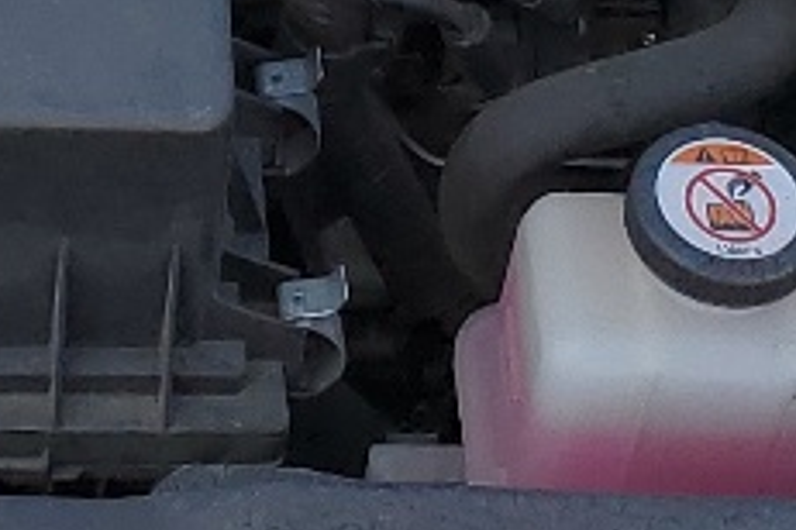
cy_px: -392
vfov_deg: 7.2
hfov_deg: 10.7
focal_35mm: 187
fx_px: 4134
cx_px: -272
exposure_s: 1/1111
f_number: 1.5
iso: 50
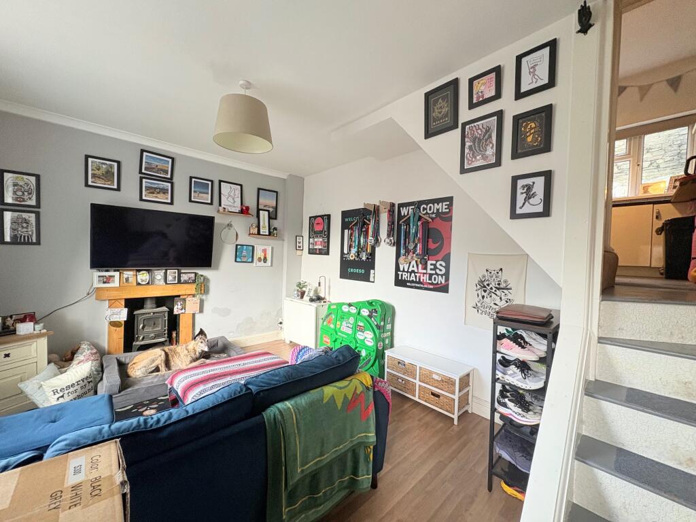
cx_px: 348
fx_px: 281
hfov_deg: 102.1
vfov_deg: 85.7
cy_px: 261
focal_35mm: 14
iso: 125
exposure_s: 1/50
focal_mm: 2.22
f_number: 2.2
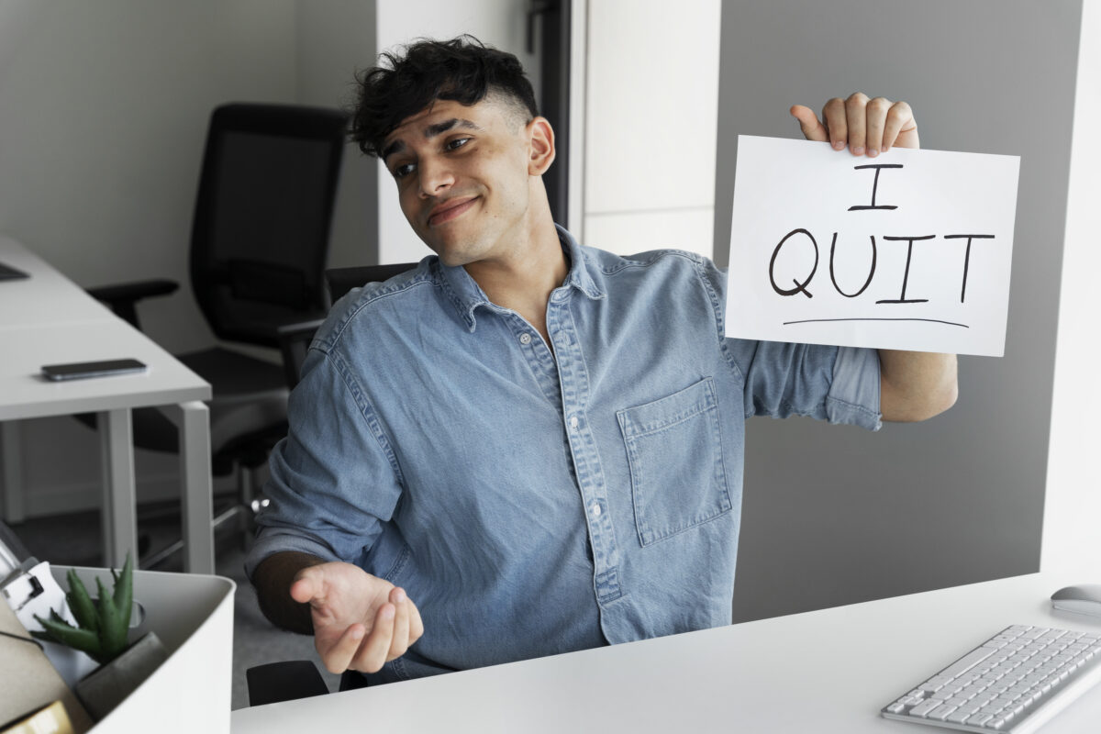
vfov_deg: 24.1
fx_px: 1722
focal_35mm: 56
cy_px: 367
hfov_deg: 35.5
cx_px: 550
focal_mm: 56.3
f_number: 4.5
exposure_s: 1/160
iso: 320
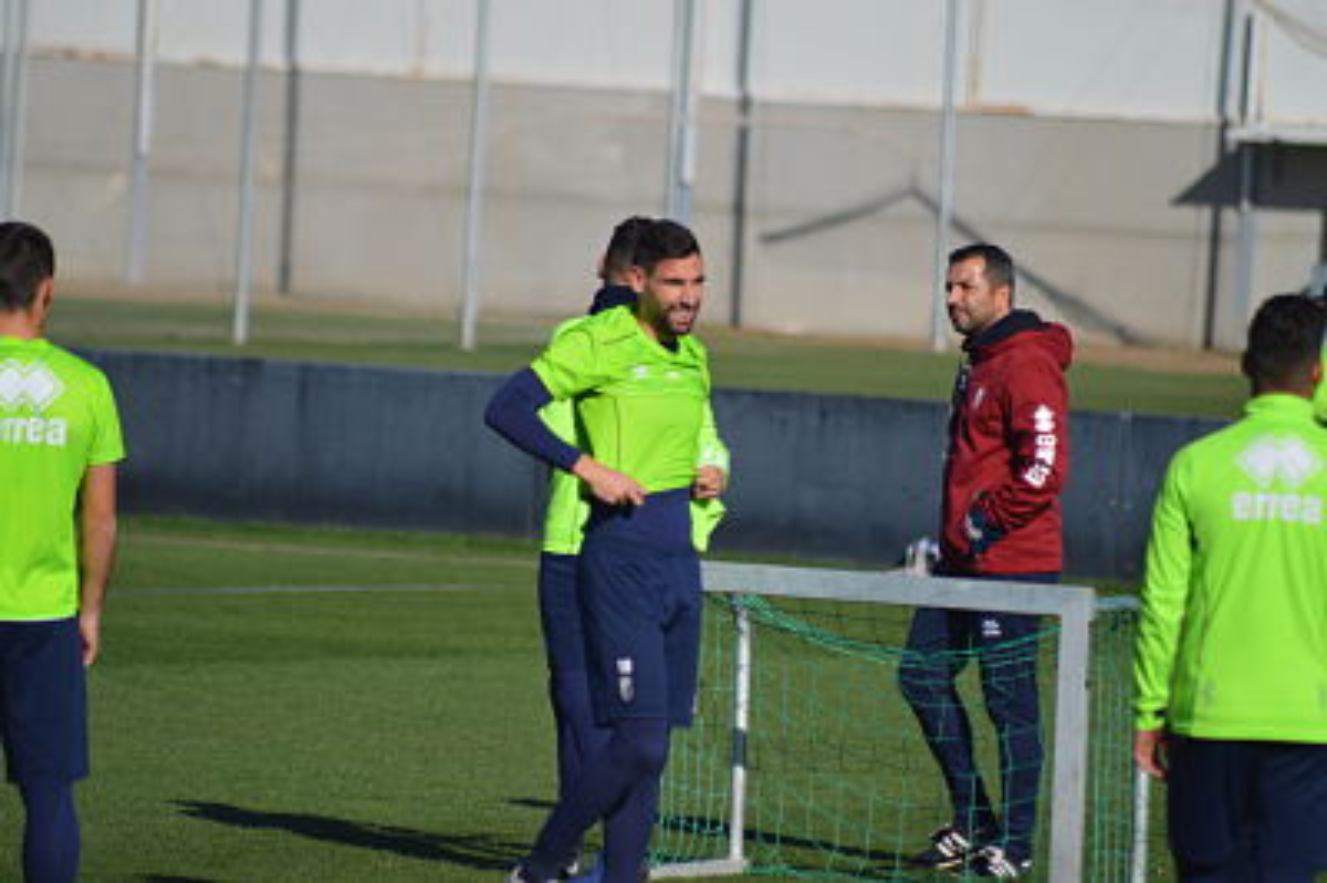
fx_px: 16573
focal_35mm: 450
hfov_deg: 4.6
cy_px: 442
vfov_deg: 3.0
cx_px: 664
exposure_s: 1/2000
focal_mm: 300
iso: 250
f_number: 5.6
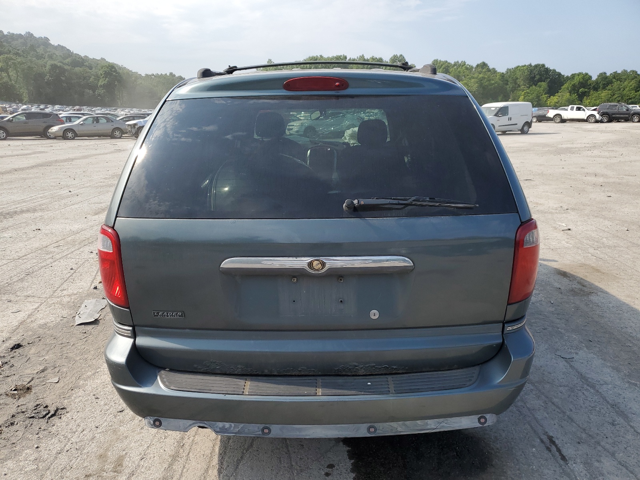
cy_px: 240
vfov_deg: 53.1
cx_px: 320
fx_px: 481
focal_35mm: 26
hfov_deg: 67.3
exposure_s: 1/2000
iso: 50
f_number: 1.5
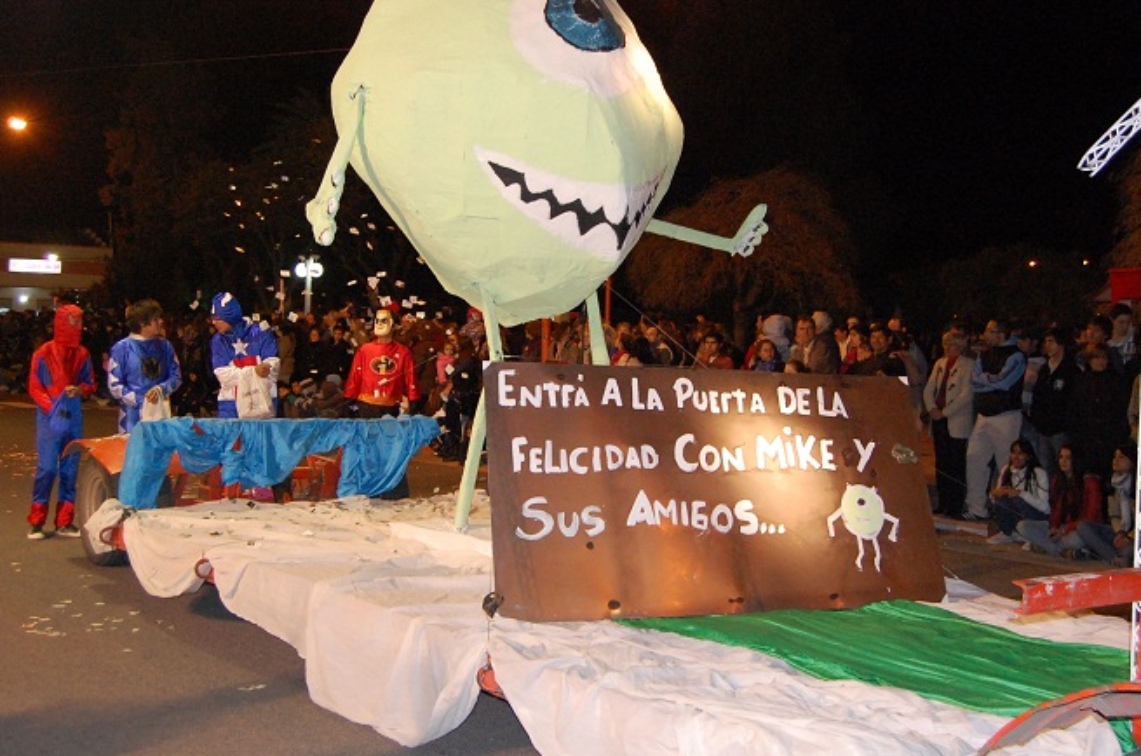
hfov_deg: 44.5
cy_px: 327
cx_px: 530
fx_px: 1392
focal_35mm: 44
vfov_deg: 30.4
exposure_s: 1/80
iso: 1600
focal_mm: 24
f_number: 5
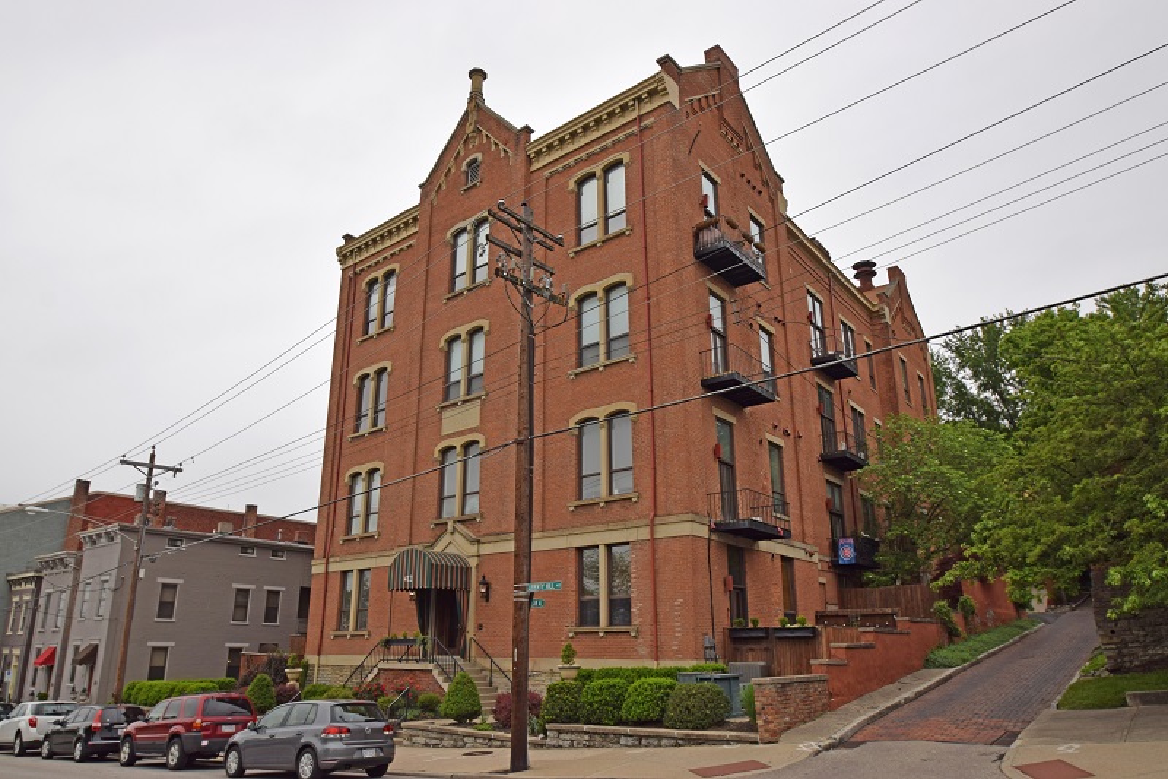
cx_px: 584
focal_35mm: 22
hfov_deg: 77.3
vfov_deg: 56.1
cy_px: 390
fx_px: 730
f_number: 9
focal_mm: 15
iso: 100
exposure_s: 1/200
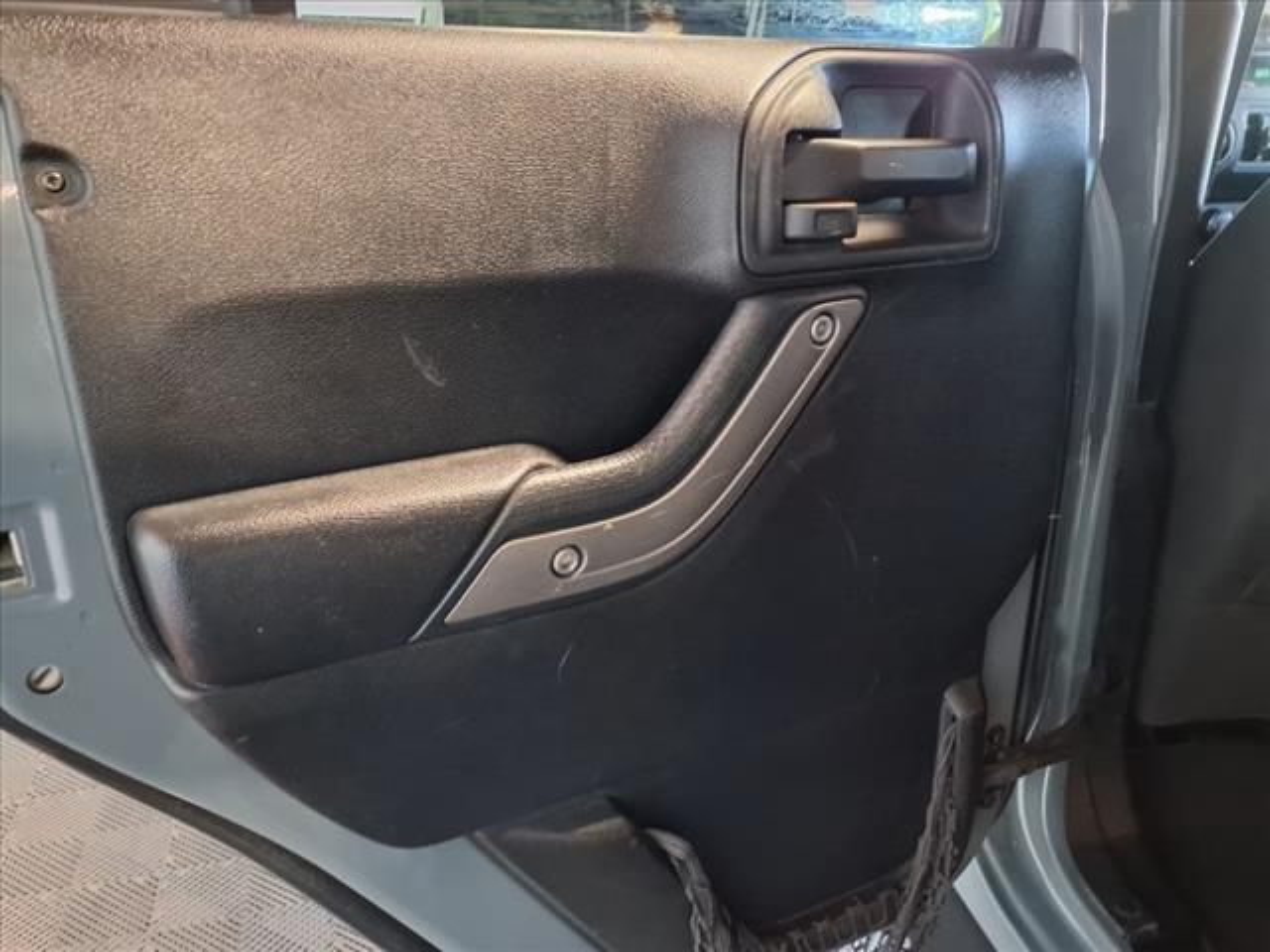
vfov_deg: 51.4
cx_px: 635
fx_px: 991
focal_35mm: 27
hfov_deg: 65.3
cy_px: 476
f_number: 1.9
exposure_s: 1/10
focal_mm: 3.58
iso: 500
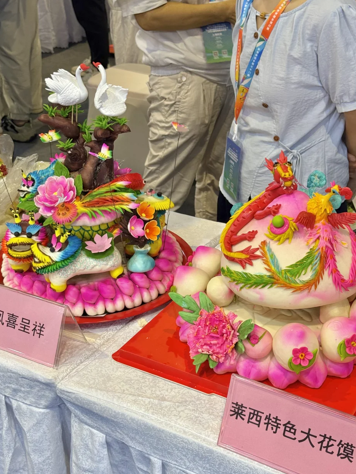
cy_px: 249
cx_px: 184
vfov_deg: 34.3
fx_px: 768
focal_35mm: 56
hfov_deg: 26.1
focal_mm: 6.76
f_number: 1.78
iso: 64
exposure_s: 1/50
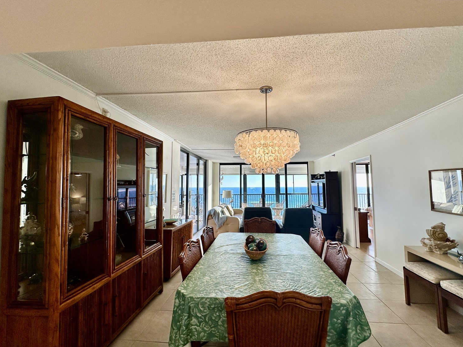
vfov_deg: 81.8
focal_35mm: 15
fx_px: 201
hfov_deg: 98.1
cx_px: 241
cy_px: 172
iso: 40
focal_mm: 2.22
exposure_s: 1/130
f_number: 2.2
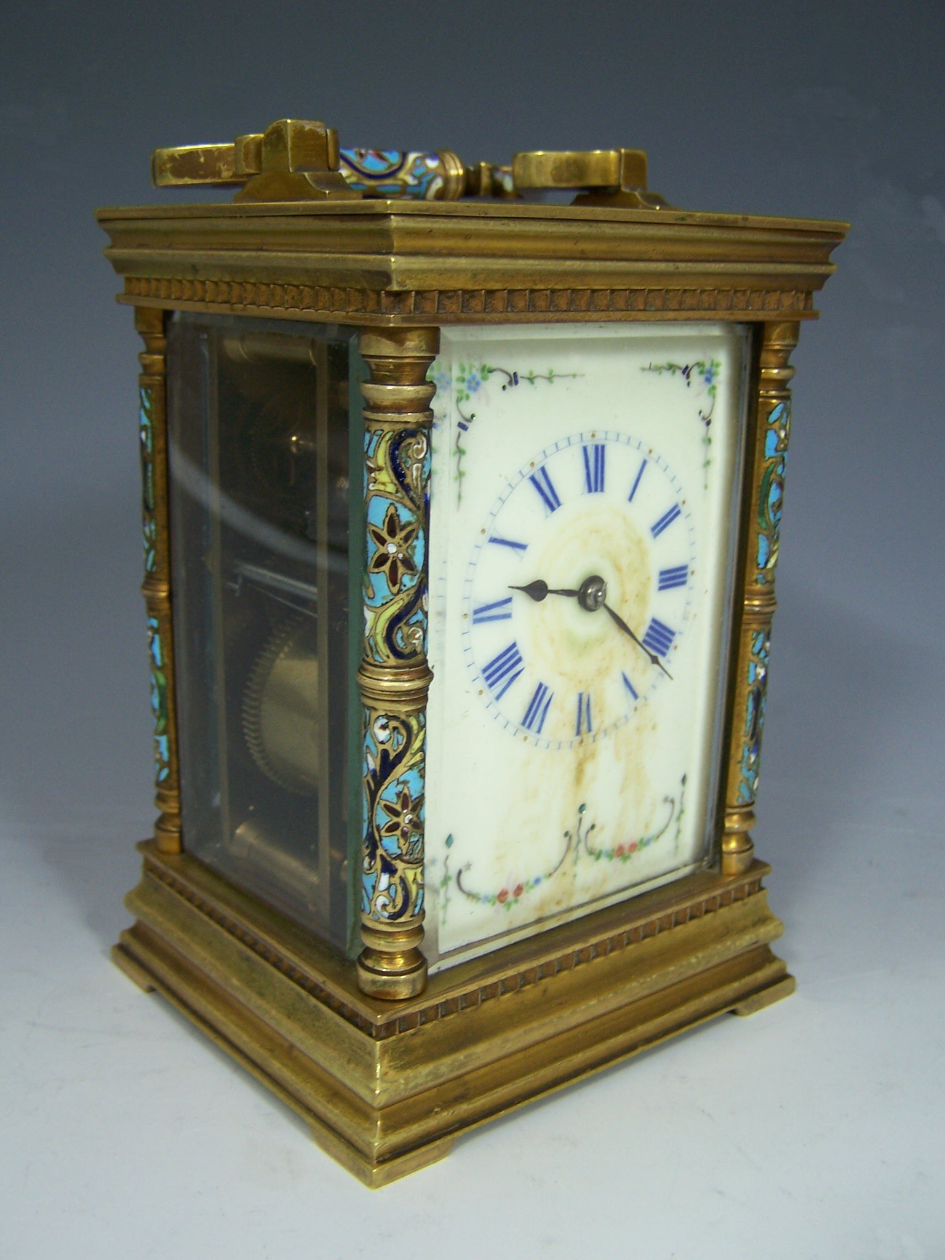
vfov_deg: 49.0
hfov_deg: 37.7
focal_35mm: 38
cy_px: 630
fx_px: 1383
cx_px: 472
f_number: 2.8
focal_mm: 6.3
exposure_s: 1/30
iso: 100
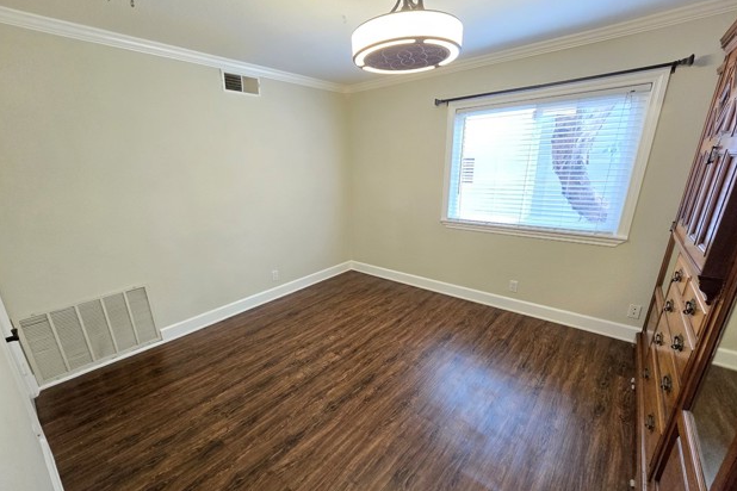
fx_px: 287
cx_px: 360
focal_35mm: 14
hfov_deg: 104.2
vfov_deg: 81.1
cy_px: 263
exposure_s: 1/60
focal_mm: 2.2
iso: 1000
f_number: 2.2
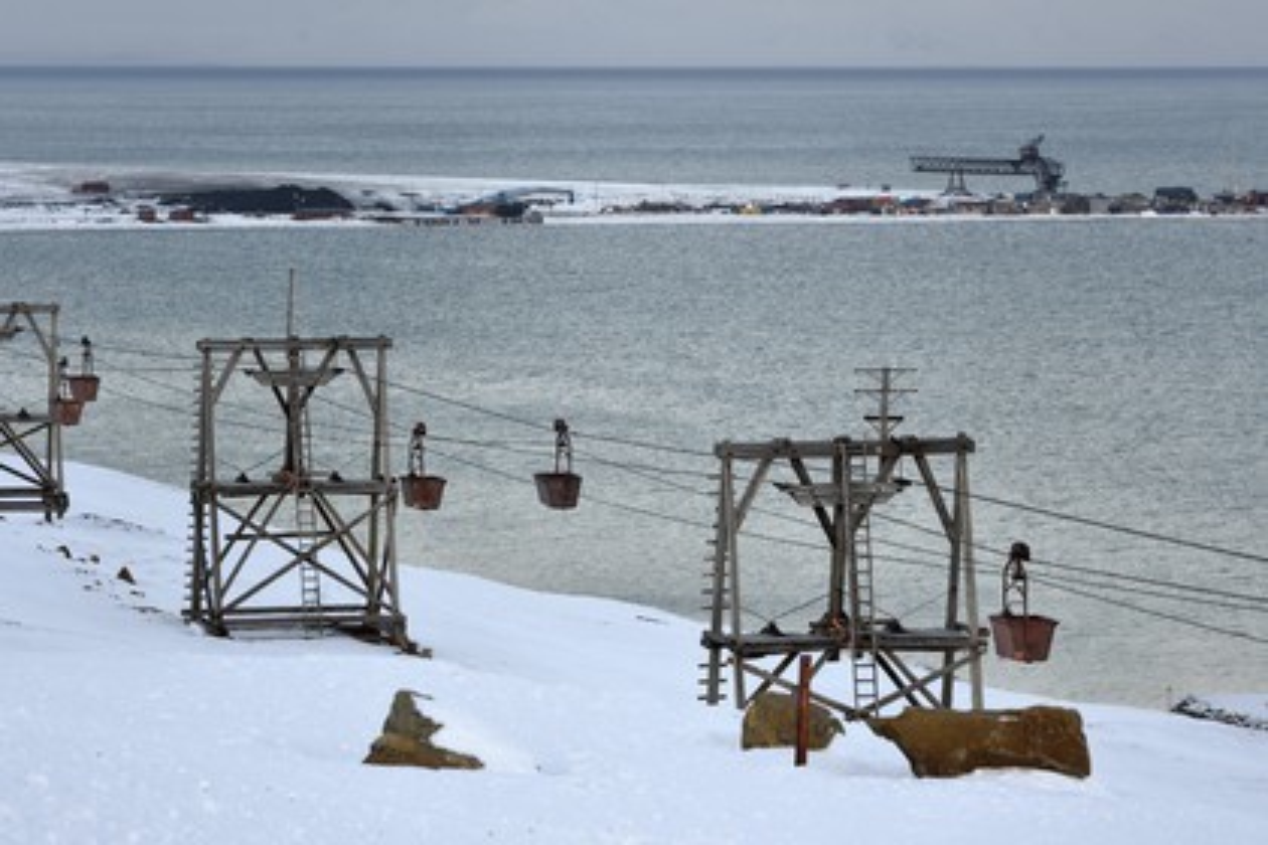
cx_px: 634
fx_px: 6340
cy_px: 422
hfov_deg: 11.4
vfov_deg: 7.6
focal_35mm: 180
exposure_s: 1/60
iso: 200
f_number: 7.1
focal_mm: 180
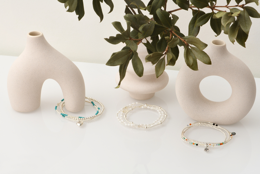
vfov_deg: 13.0
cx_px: 130
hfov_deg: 19.5
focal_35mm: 105
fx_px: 758
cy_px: 87
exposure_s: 1/160
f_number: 22
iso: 400
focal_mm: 105
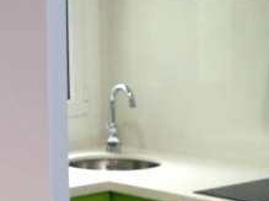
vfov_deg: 10.3
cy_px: 42
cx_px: -57
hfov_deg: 13.3
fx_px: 1118
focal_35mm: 144
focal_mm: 4.28
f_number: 2.4
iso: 64
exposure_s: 1/20
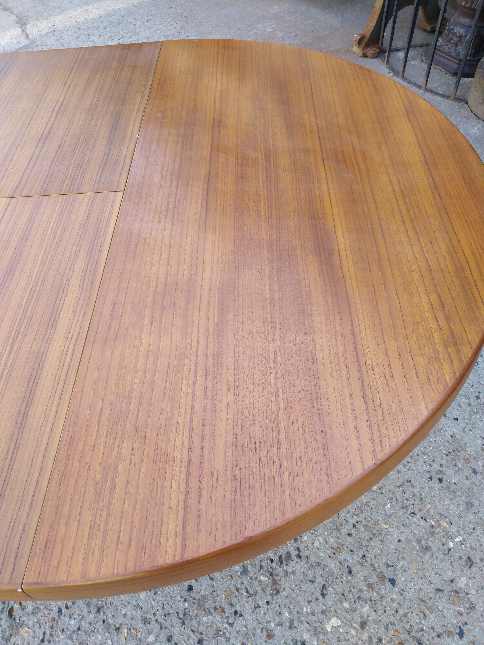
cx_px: 242
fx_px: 485
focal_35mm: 26
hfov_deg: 53.1
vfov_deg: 67.3
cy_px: 322
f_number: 2.2
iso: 163
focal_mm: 3.46
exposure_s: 1/100
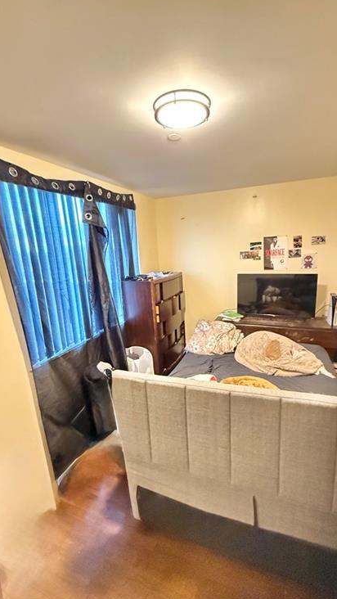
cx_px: 181
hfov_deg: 67.0
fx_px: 254
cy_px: 307
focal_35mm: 16
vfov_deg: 99.3
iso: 2000
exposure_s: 1/30
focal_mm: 2.22
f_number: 2.2
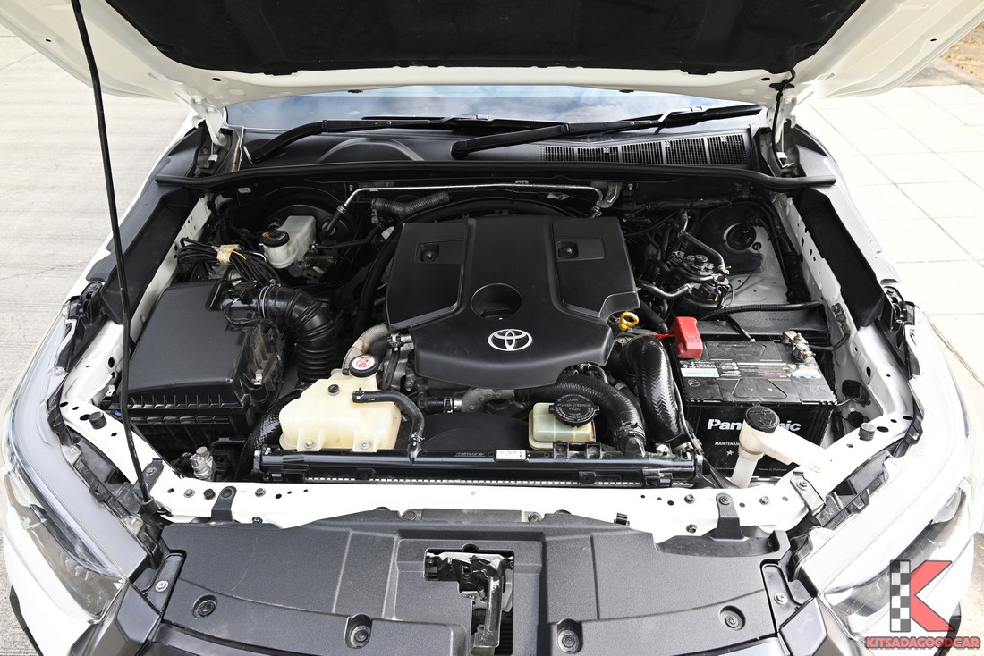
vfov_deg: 53.2
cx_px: 492
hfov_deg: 73.7
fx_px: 656
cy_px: 328
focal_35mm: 24
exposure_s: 1/60
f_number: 8
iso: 200
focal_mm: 24
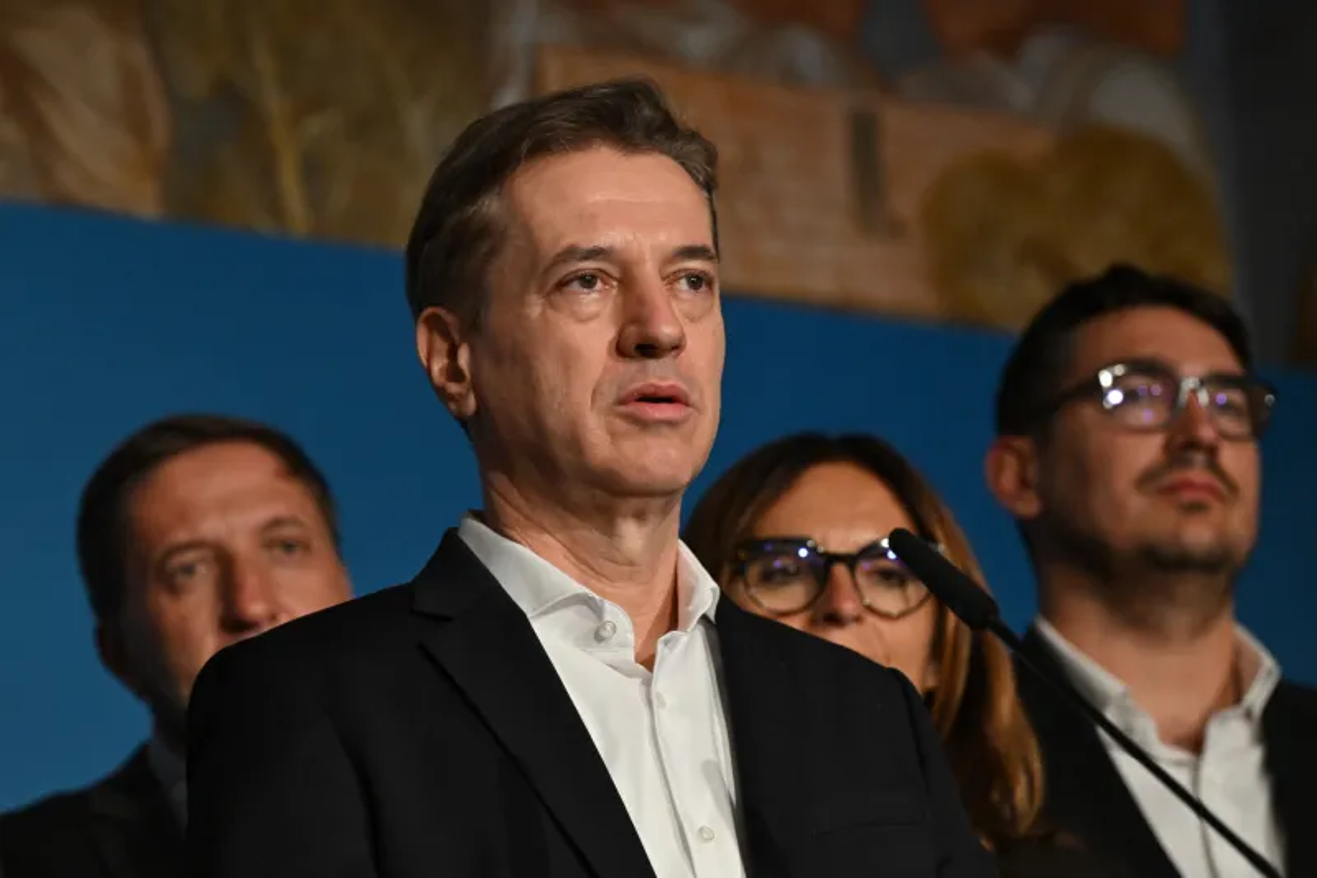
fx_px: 6766
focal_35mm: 185
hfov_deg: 11.1
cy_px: 439
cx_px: 658
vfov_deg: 7.4
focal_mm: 185
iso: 4000
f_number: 6.3
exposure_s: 1/200
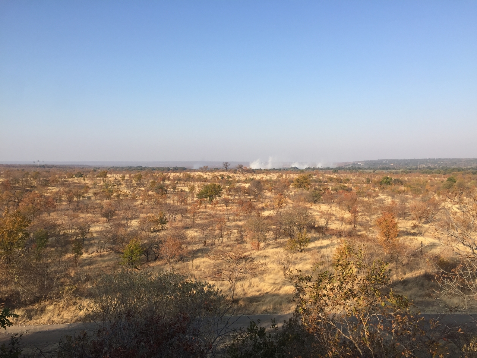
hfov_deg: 61.7
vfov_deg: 48.2
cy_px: 179
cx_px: 238
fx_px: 400
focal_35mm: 29
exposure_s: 1/1130
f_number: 2.2
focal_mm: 4.15
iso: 32
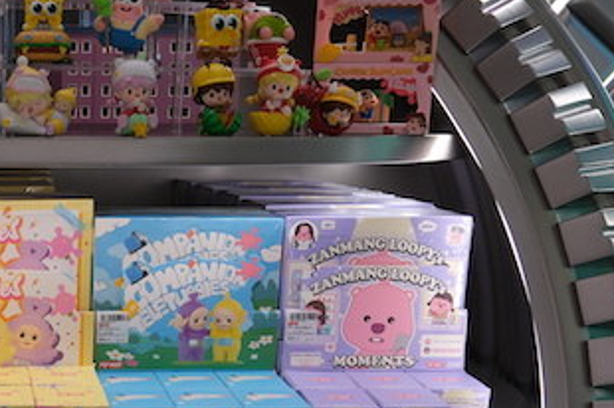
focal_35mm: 62
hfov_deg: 30.0
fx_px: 1056
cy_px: 377
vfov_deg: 21.3
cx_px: -12
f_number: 2.8
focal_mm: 16
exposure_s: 1/100
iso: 250
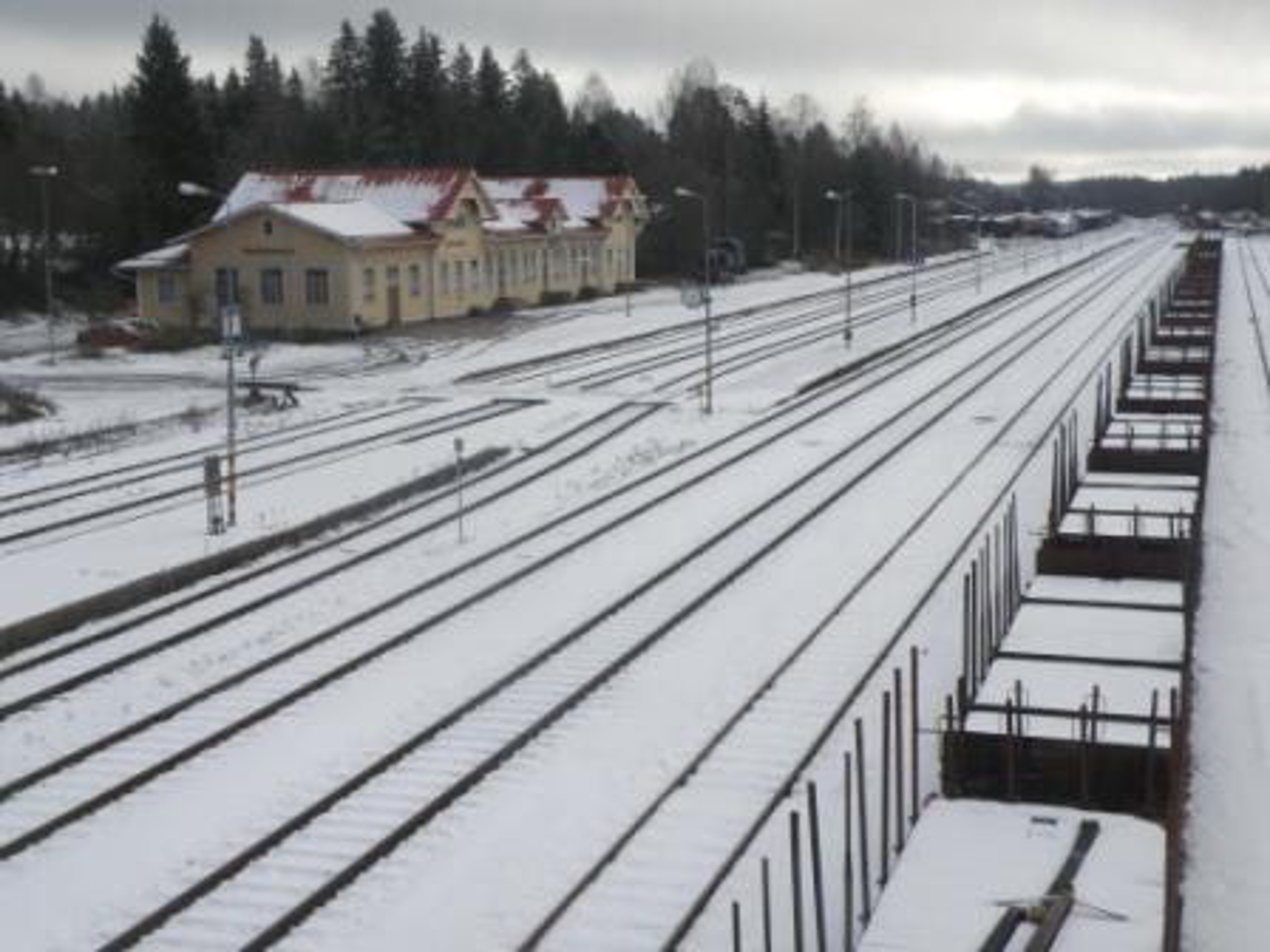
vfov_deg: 29.1
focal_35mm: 50
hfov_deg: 38.2
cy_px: 476
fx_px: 1834
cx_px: 635
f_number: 5.6
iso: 64
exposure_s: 1/400
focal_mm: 8.87
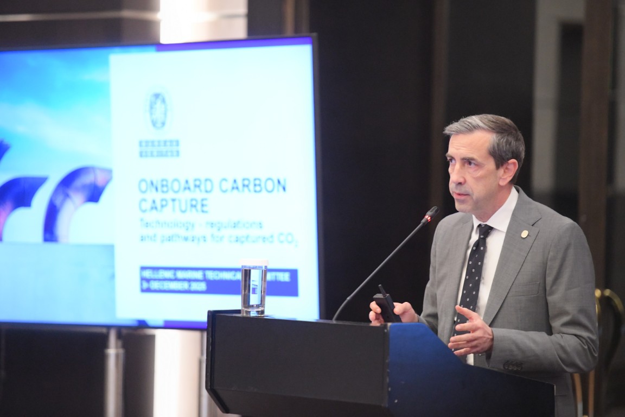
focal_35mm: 160
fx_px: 2778
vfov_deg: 8.6
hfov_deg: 12.8
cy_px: 208
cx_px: 312
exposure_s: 1/320
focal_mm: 160
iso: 8000
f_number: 2.8
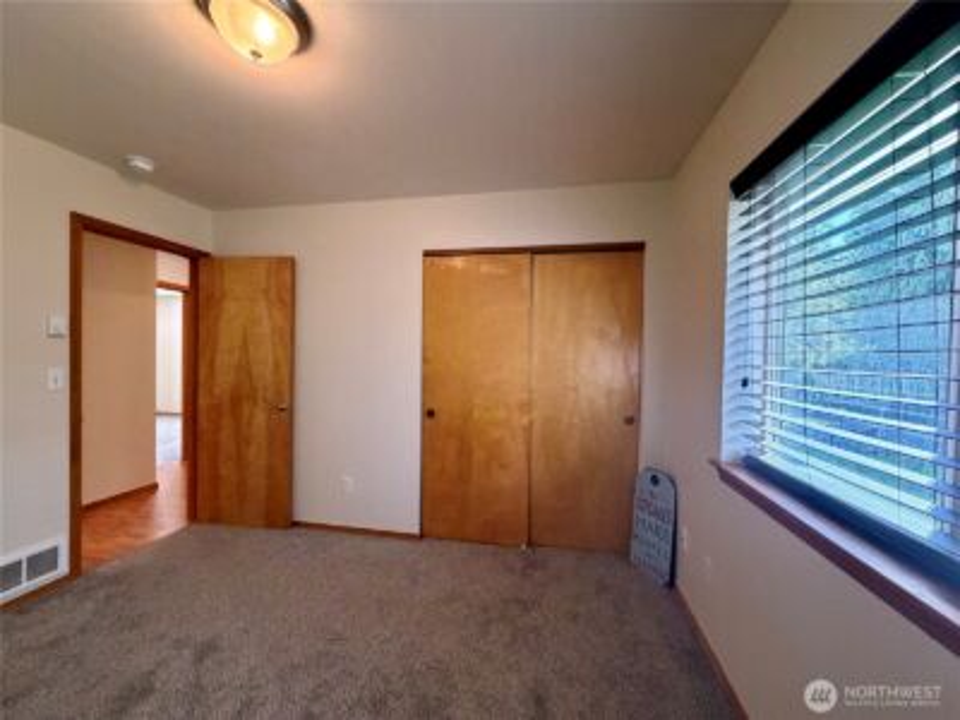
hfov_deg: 102.1
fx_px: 388
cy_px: 360
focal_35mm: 14
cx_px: 480
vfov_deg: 85.7
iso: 320
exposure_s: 1/120
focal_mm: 2.22
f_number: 2.2
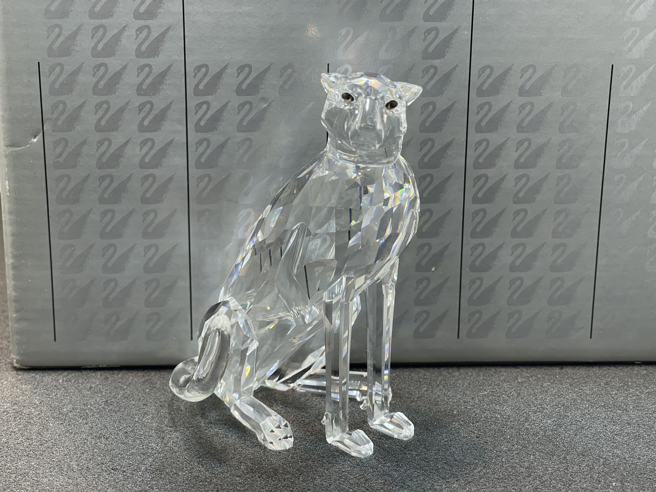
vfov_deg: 22.9
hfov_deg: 30.3
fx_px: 1213
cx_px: 328
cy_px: 246
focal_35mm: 64
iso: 160
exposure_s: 1/99
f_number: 2.2
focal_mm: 7.5
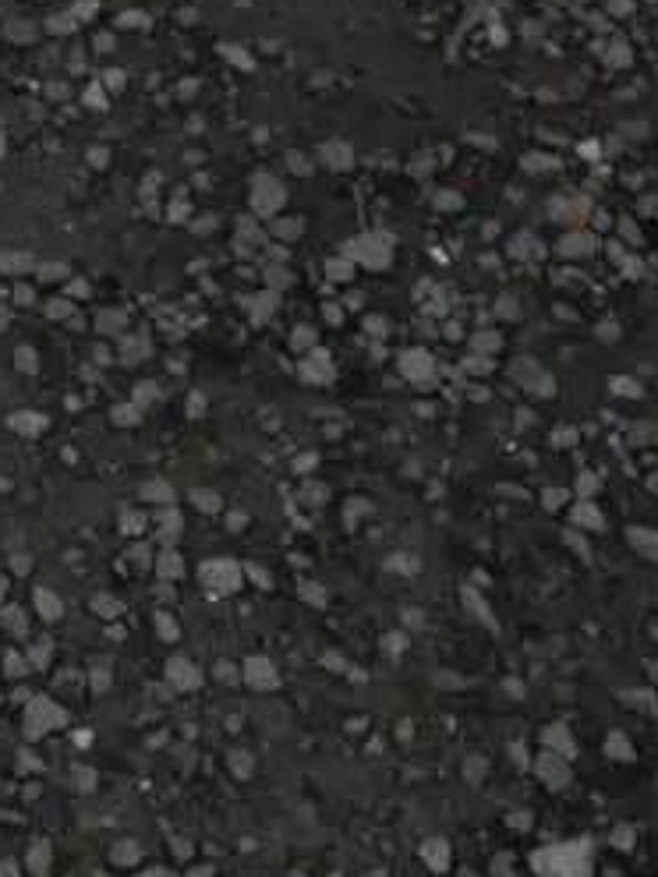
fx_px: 4182
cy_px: -898
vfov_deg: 10.9
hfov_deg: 8.5
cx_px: -635
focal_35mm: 165
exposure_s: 1/250
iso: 200
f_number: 7.1
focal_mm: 20
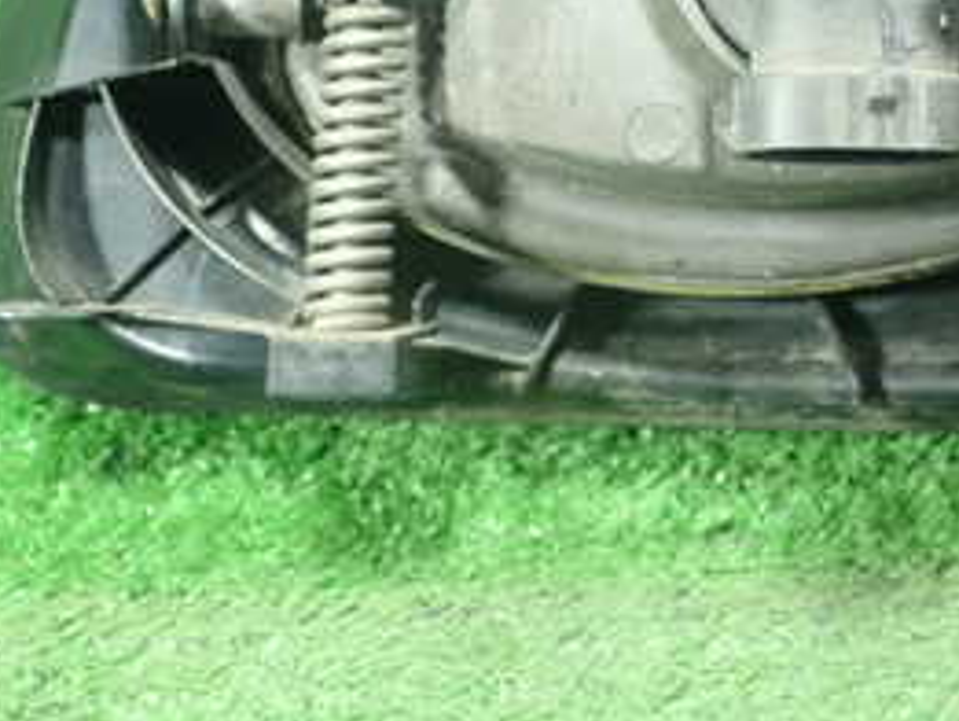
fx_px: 1912
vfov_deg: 20.6
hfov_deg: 27.3
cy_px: -7
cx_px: 838
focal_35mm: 69
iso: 800
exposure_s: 1/80
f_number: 2.3
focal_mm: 5.5
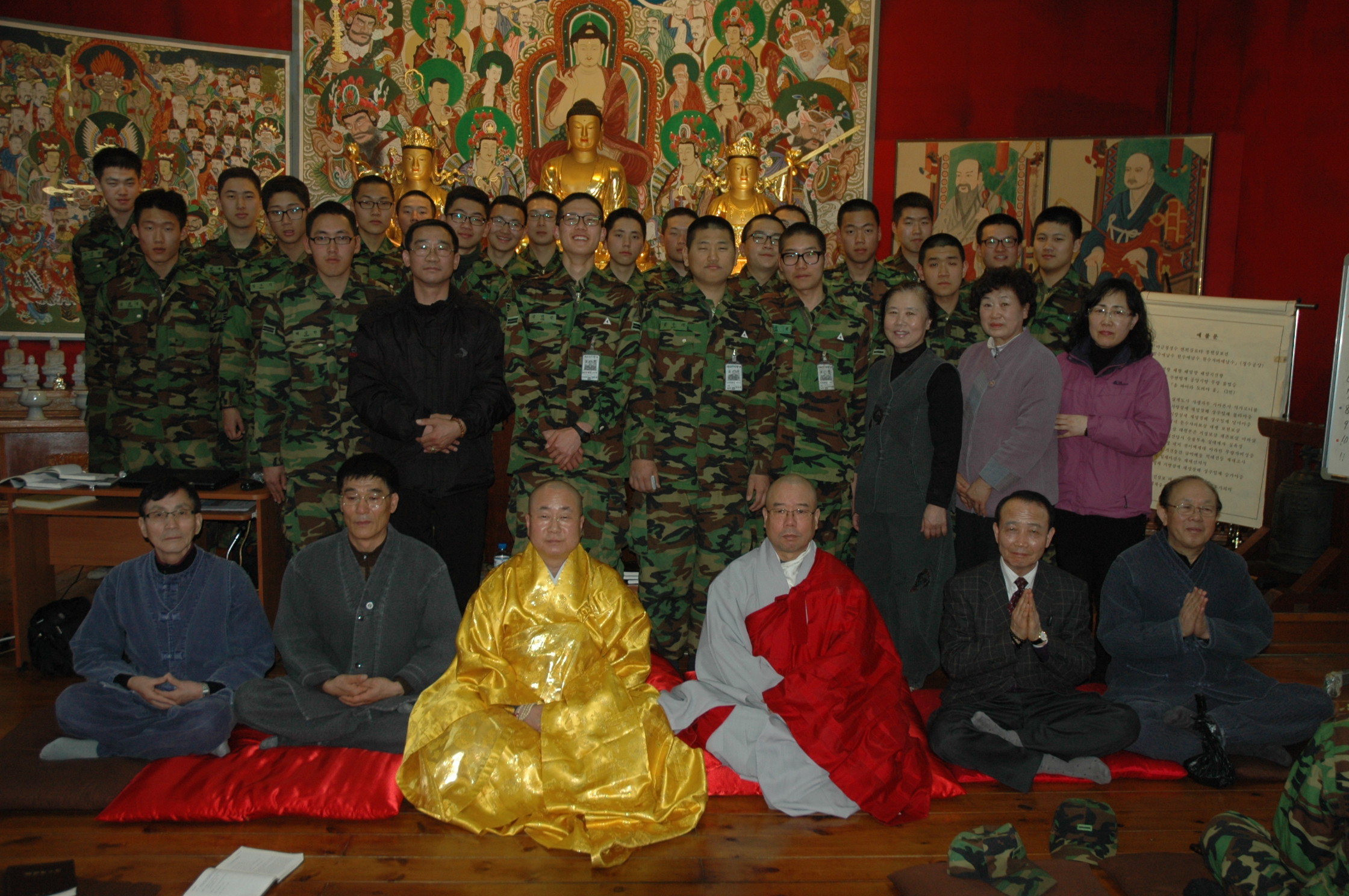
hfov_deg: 57.3
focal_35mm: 33
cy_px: 448
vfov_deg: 39.9
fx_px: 1235
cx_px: 674
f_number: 3.8
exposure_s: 1/60
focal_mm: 22
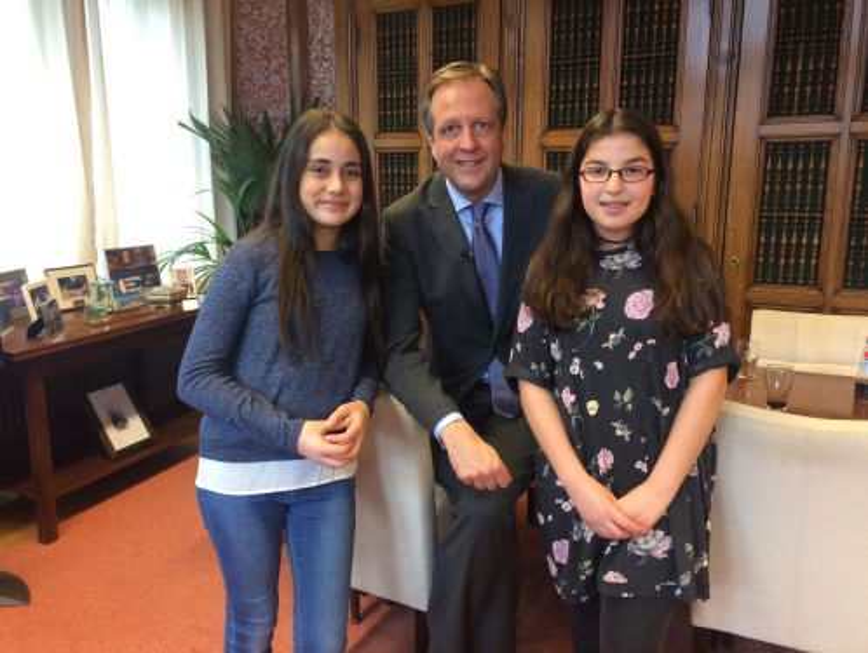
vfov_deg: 48.3
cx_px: 434
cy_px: 326
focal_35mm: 29
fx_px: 728
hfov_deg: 61.6
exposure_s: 1/33
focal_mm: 4.15
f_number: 2.2
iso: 125
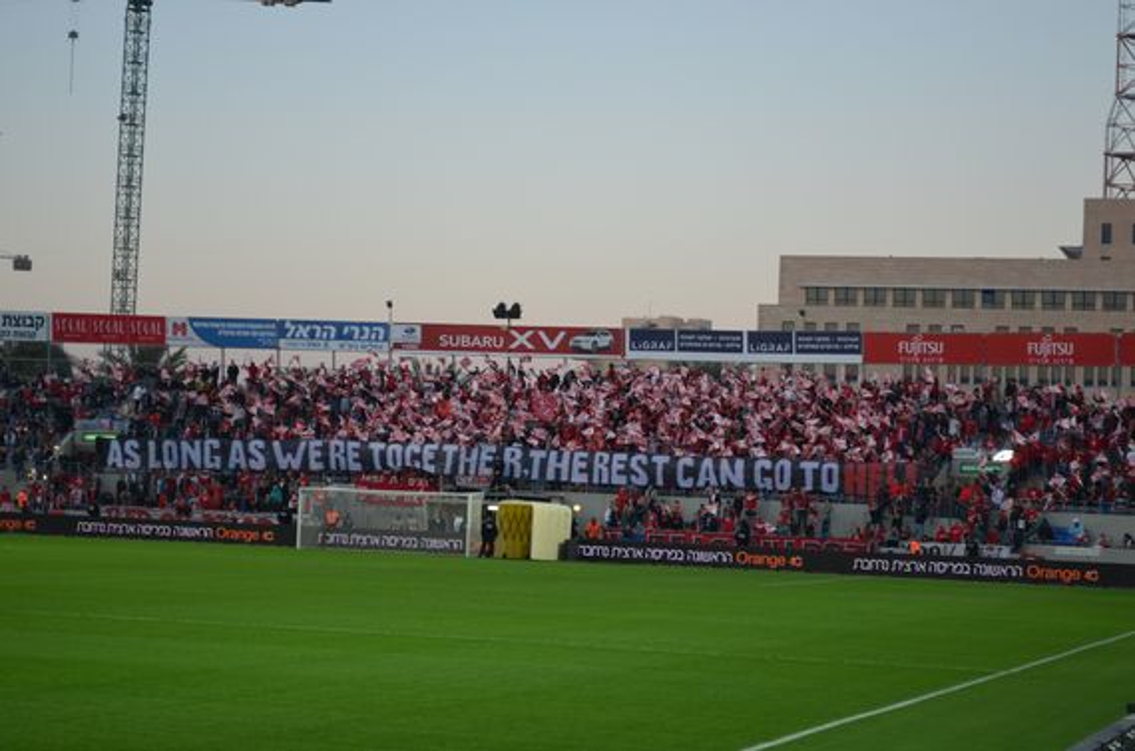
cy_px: 376
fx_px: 2595
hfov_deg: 24.7
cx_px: 568
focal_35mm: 82
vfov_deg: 16.5
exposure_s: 1/125
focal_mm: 55
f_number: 5.6
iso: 400
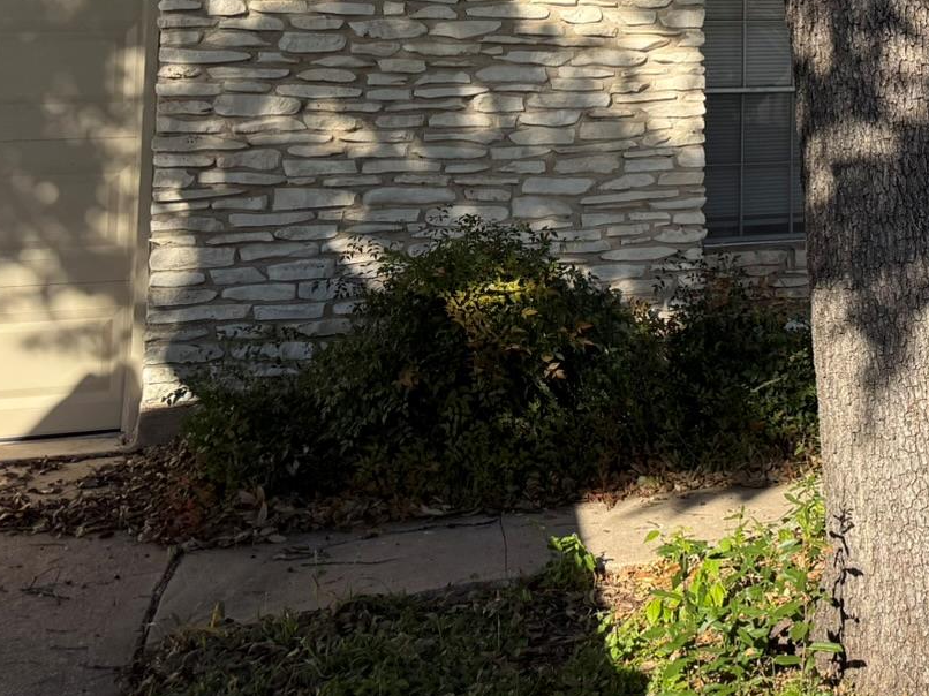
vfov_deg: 22.3
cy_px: -119
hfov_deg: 28.6
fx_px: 1637
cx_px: 1036
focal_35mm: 61
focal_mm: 6.76
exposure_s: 1/2232
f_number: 1.78
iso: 80
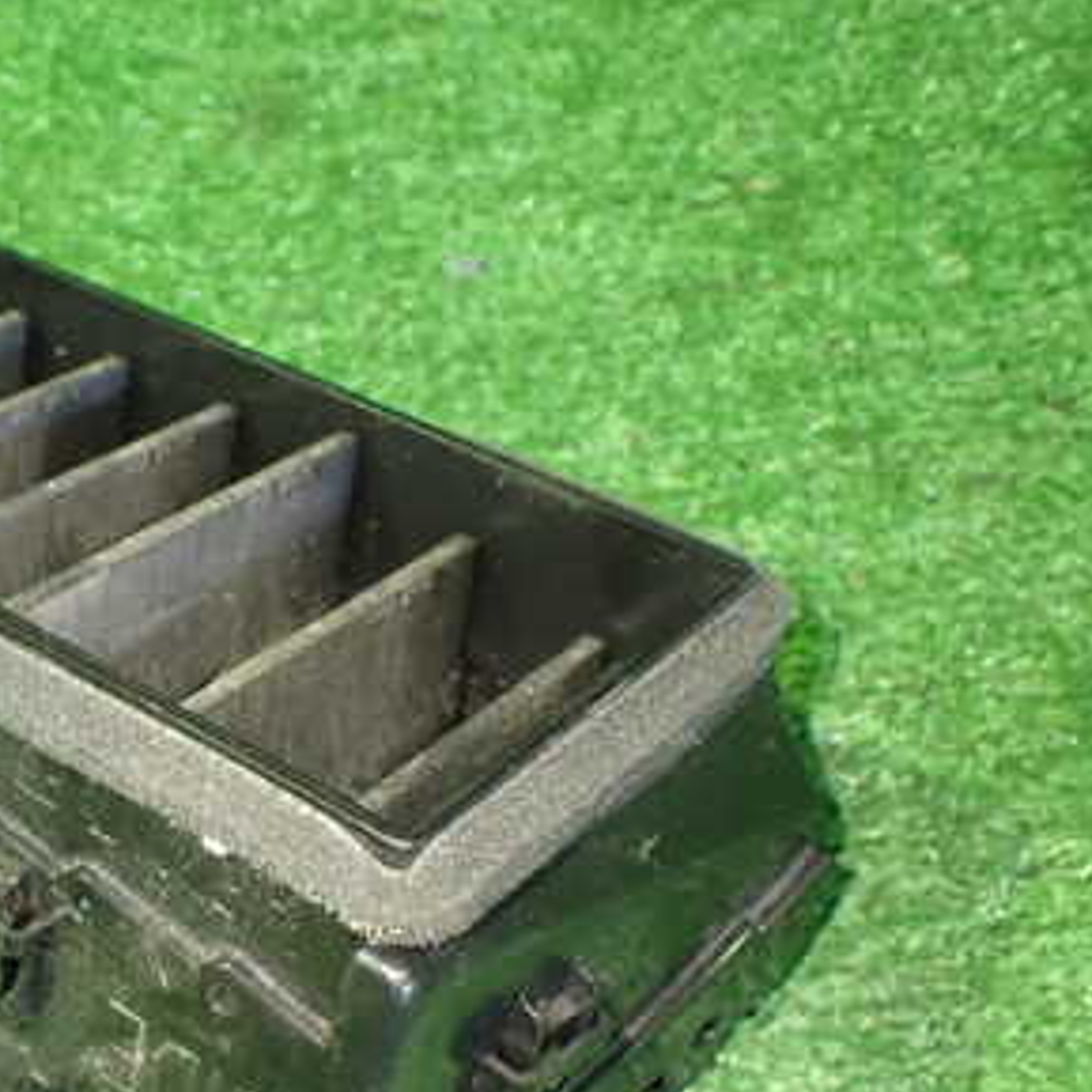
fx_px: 1963
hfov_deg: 29.1
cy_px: 718
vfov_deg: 30.9
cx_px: 4
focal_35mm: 55
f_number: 2.3
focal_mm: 5.4
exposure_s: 1/30
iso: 1250
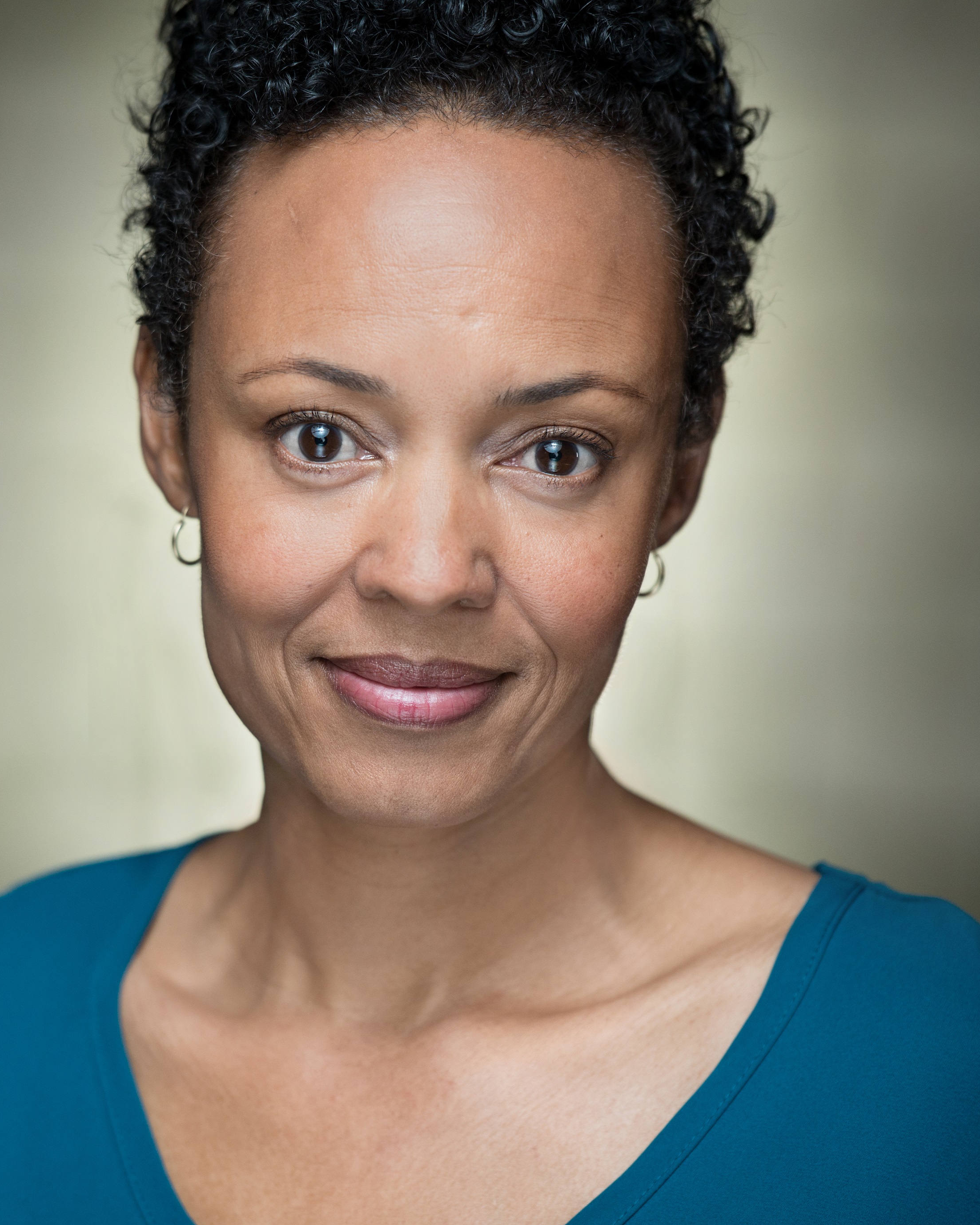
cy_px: 612
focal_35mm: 261
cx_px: 205
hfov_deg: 5.9
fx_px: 9463
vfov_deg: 7.4
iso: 500
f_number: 3.5
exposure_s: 1/160
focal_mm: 185
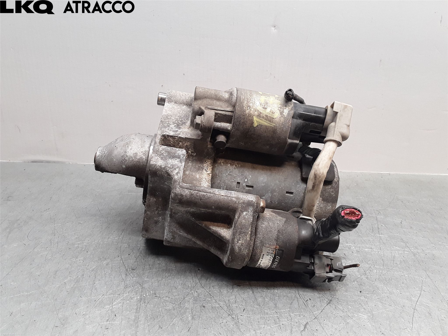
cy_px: 168
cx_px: 224
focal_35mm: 28
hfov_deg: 63.4
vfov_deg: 49.7
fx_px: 362
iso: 50
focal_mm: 2.91
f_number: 1.9
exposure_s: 1/50
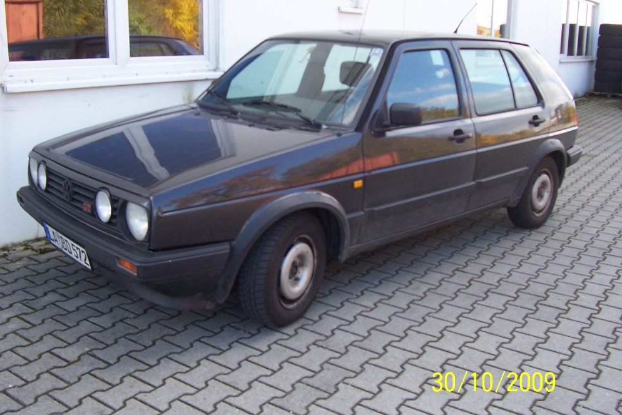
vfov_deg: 37.9
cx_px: 303
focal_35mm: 35
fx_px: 605
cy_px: 204
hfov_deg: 54.4
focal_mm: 5.6
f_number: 2.7
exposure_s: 1/180
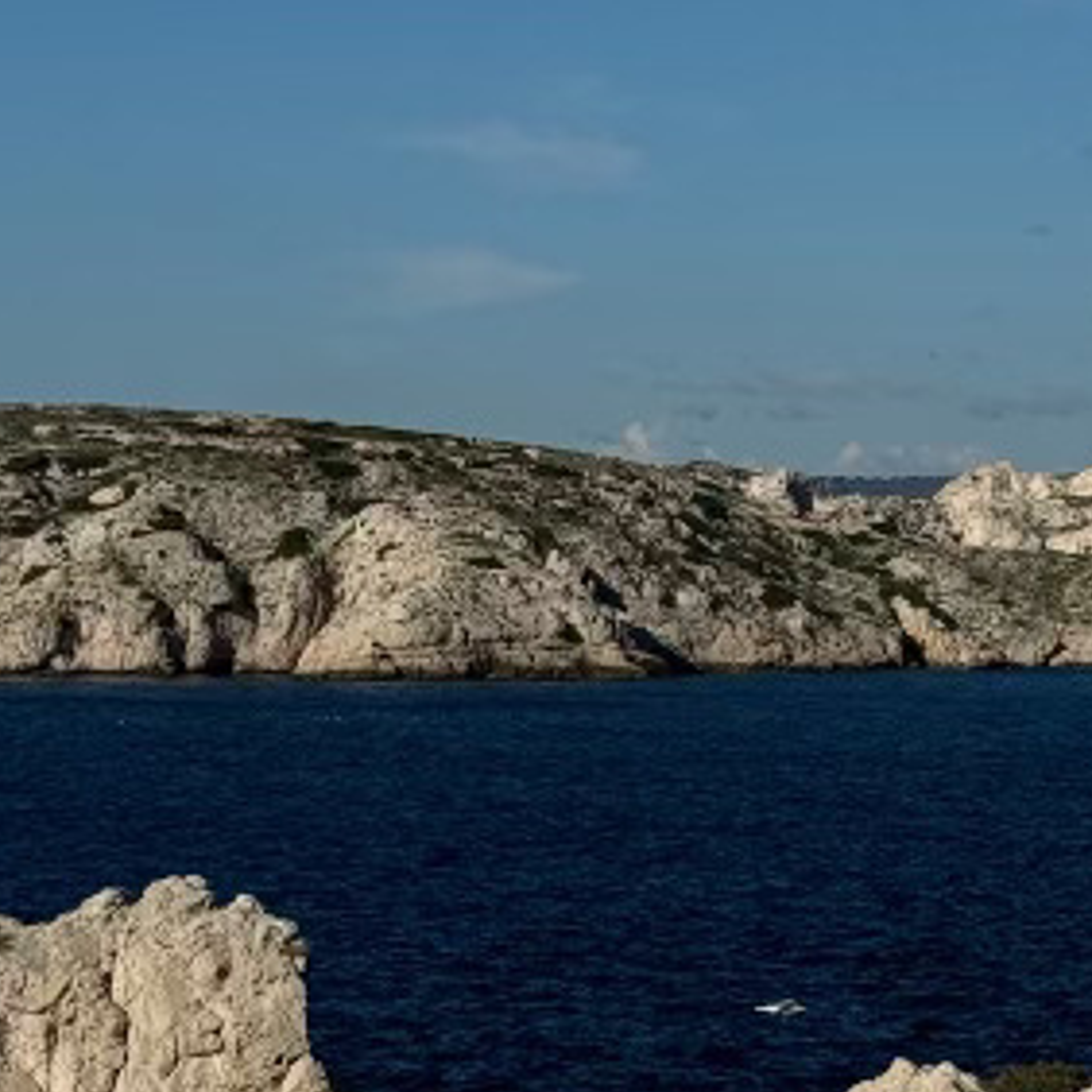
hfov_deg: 11.3
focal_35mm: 154
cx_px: 1022
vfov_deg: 11.3
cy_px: 596
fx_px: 5496
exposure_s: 1/9009
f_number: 1.78
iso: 64
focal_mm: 6.76
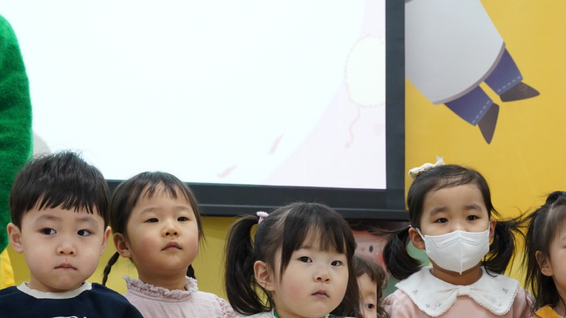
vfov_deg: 13.8
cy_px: 252
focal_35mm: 87
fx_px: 1306
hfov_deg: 24.4
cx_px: 317
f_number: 7.1
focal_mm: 60
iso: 2500
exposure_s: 1/80
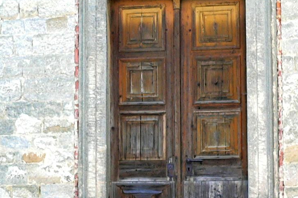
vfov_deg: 12.9
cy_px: 159
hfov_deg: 19.3
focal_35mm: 106
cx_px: 138
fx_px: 877
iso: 100
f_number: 2.8
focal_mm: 6
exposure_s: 1/80
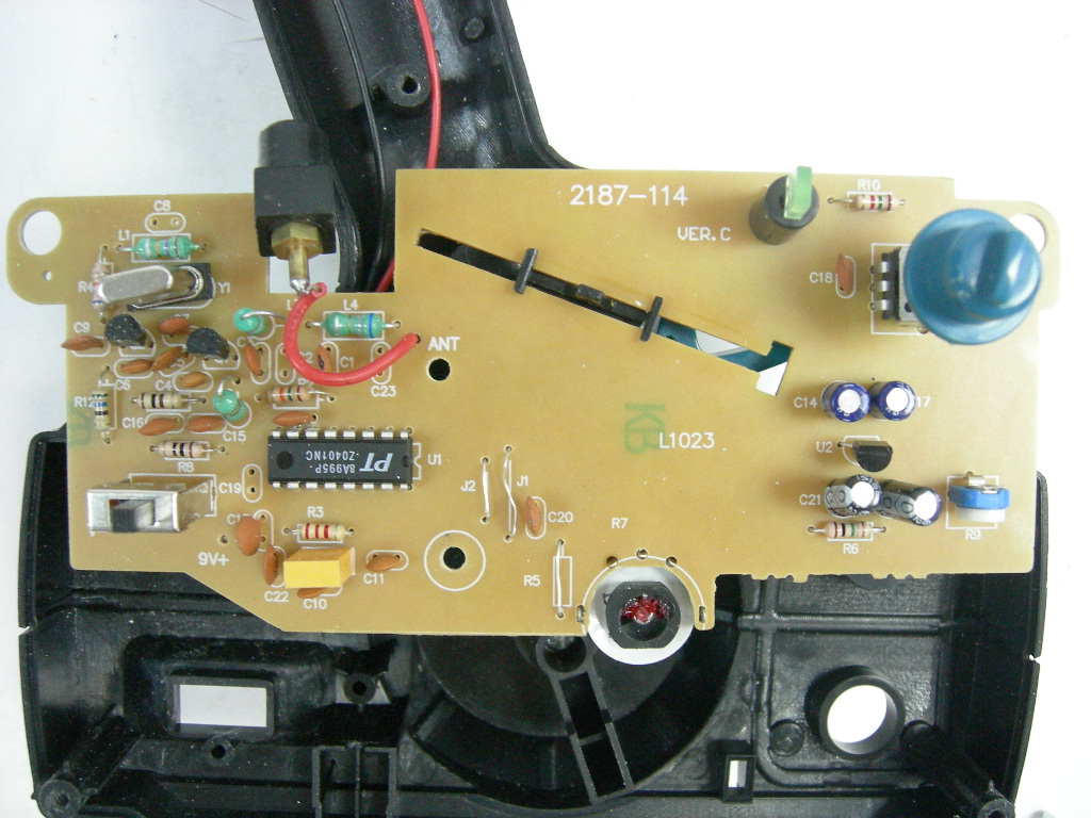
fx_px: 1135
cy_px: 409
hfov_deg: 51.4
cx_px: 546
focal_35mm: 36
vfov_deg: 39.7
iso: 400
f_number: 2.7
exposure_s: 1/35.2
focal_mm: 7.5
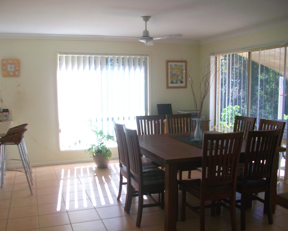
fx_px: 290
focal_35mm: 34
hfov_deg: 52.8
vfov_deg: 43.4
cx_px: 136
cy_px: 116
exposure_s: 1/125
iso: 64
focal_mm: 5.7
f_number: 2.8
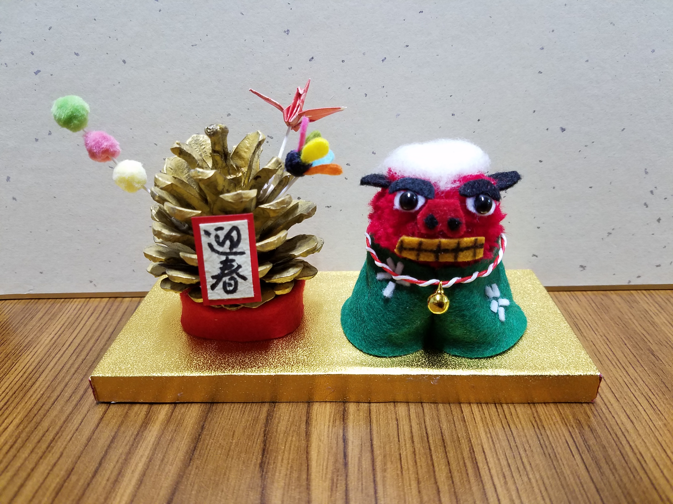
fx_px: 505
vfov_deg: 53.1
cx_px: 336
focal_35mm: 26
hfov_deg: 67.3
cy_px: 252
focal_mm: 4.2
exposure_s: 1/24
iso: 160
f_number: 1.7
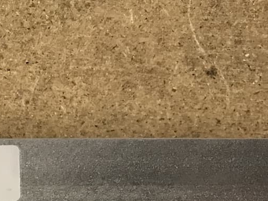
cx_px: -83
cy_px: 271
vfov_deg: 15.8
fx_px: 681
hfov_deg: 20.3
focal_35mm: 88
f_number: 1.8
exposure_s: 1/20
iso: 40
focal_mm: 3.99
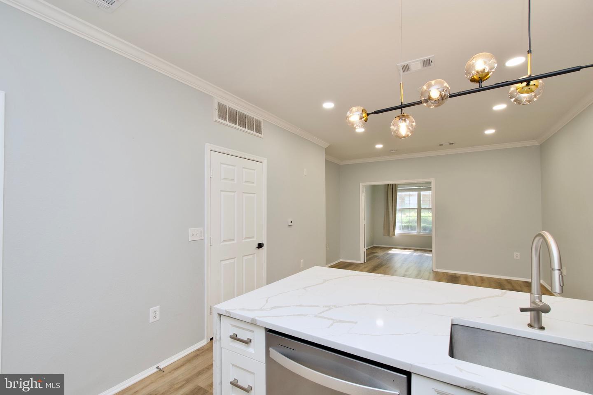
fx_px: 247
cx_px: 296
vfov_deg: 77.3
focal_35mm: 15
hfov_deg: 100.4
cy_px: 198
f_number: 7.1
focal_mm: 10
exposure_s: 1/30
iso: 320
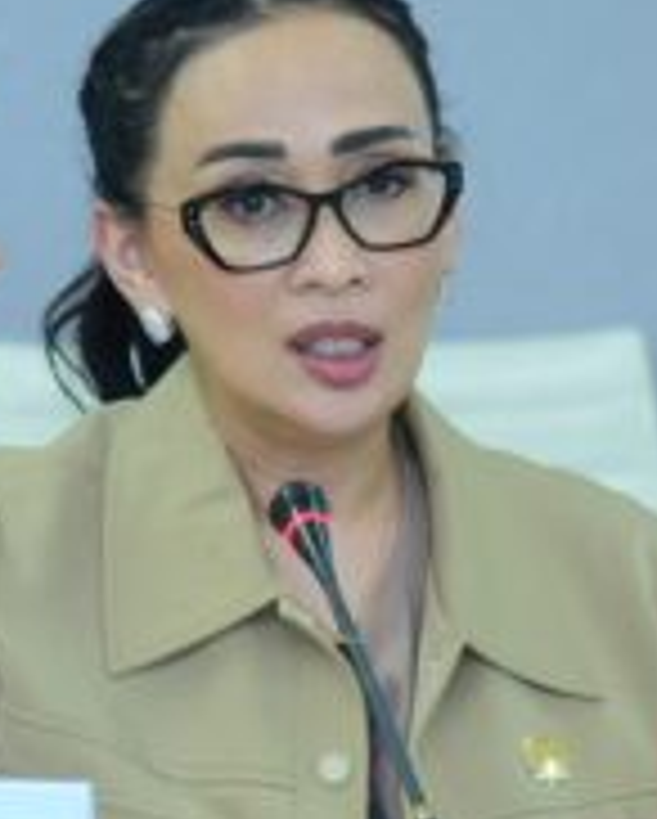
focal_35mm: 260
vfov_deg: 7.4
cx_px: 198
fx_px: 6309
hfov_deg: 6.0
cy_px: 468
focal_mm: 120
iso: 2000
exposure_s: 1/125
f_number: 4
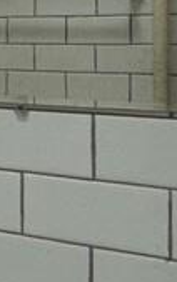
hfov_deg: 8.1
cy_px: 30
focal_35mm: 117
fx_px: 901
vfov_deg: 17.5
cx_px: -470
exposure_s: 1/120
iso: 160
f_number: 2.2
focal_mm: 2.22
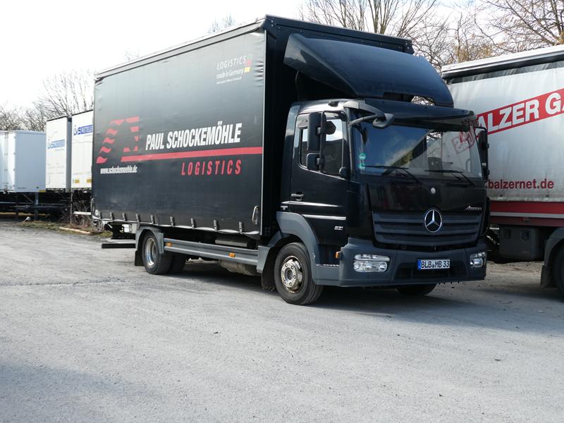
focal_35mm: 47
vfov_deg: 30.9
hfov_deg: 40.4
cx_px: 282
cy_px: 212
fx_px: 766
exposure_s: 1/200
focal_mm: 8.4
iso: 80
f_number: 4
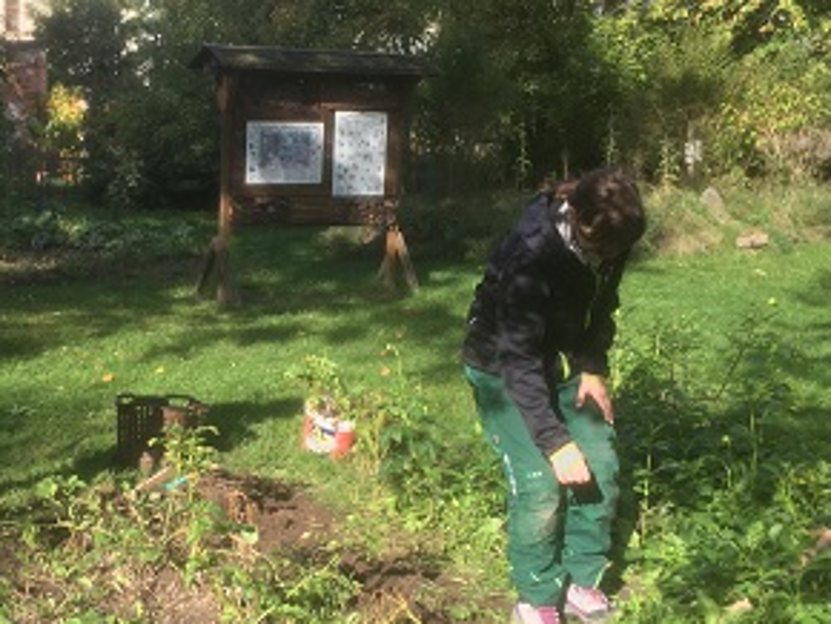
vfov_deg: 29.1
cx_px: 241
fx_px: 1201
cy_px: 333
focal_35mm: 50
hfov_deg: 37.5
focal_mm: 4.15
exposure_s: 1/444
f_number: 2.2
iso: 25
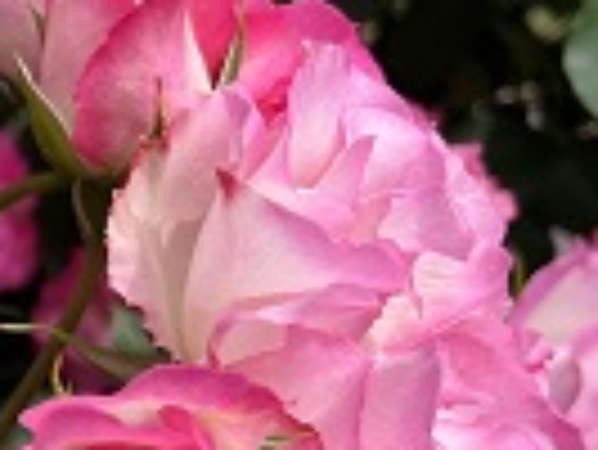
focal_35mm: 79
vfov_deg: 18.4
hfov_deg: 21.2
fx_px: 1366
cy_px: 389
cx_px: -274
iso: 50
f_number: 1.6
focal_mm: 5.1
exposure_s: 1/3311
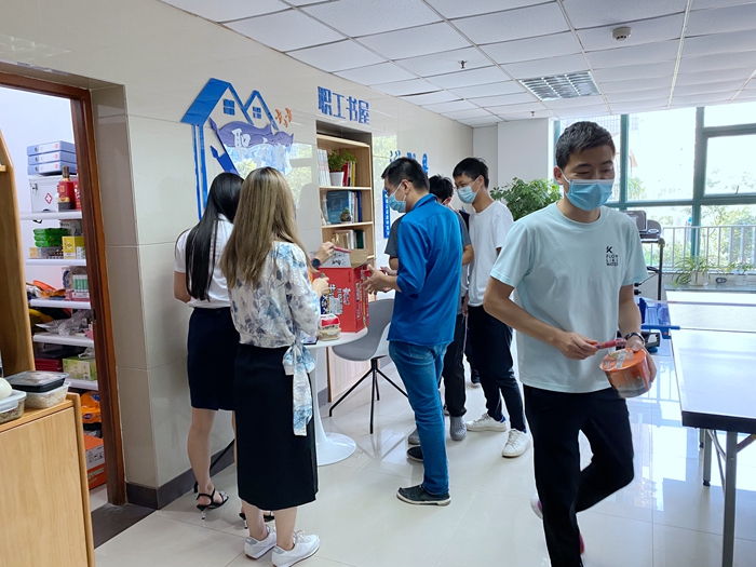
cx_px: 378
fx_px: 568
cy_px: 284
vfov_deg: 53.1
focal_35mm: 26
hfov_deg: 67.3
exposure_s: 1/50
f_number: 1.8
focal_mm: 4.25
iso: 100
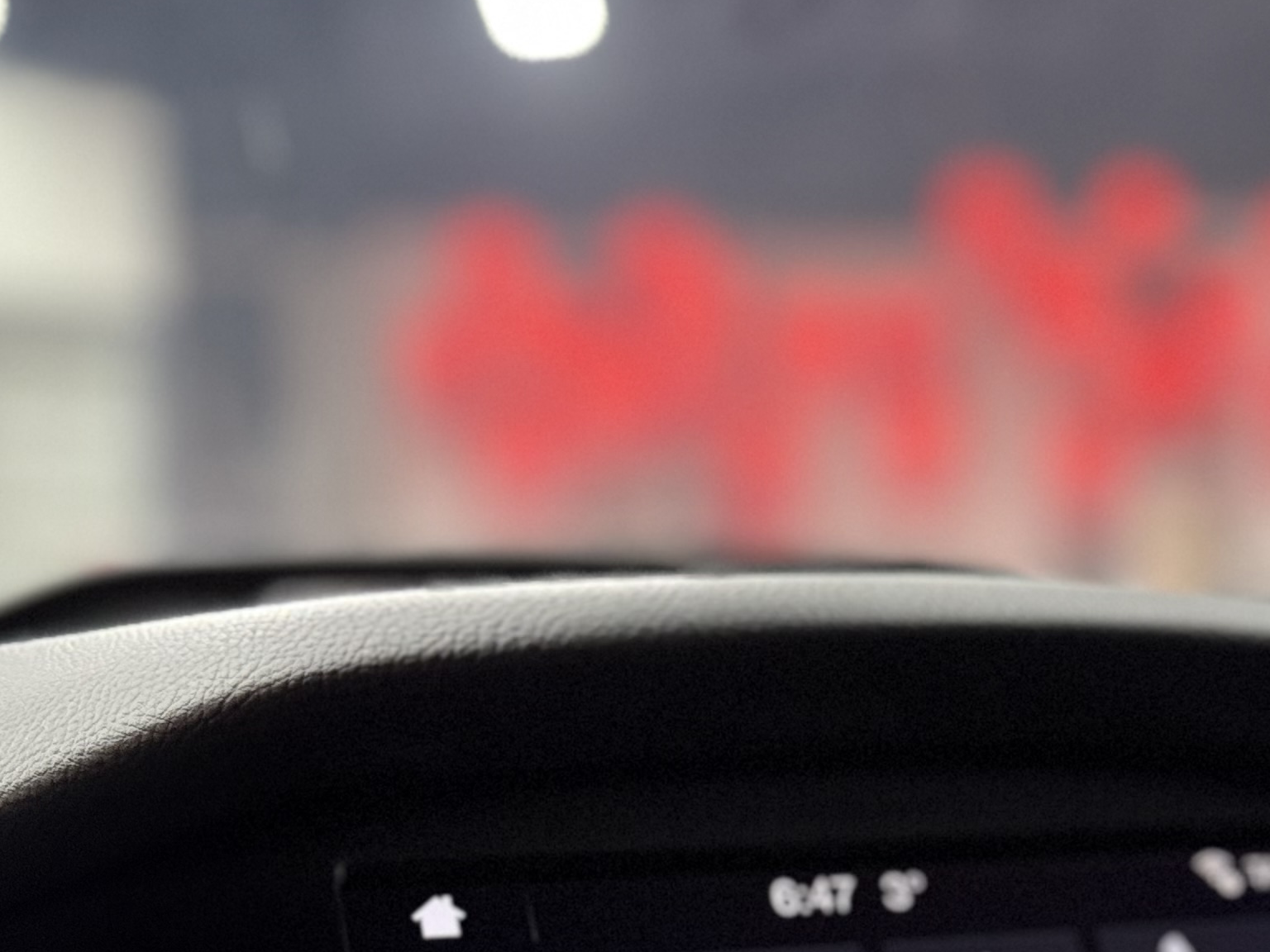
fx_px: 2311
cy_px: 1120
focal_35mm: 63
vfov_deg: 21.7
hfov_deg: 30.4
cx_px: 900
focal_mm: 6.76
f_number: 1.78
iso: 400
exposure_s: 1/50
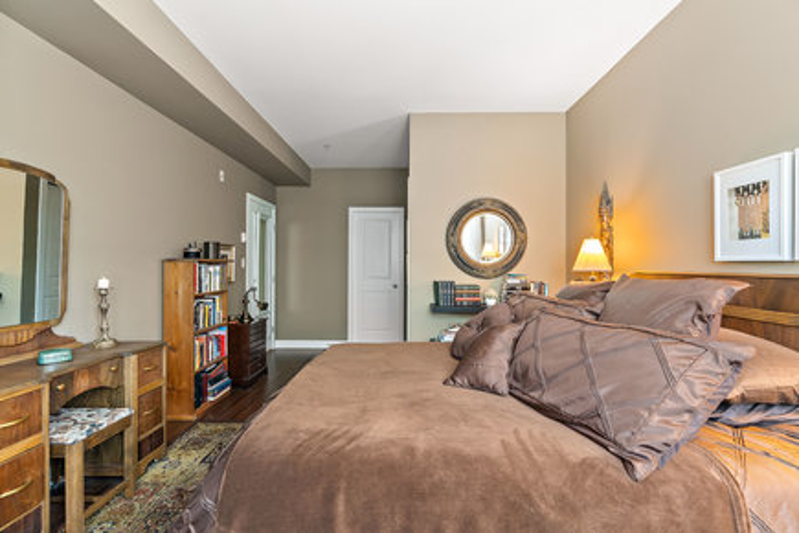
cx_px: 400
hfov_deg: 96.7
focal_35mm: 16
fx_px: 355
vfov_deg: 73.7
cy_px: 266
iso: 400
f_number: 7.1
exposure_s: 1.6
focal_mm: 16
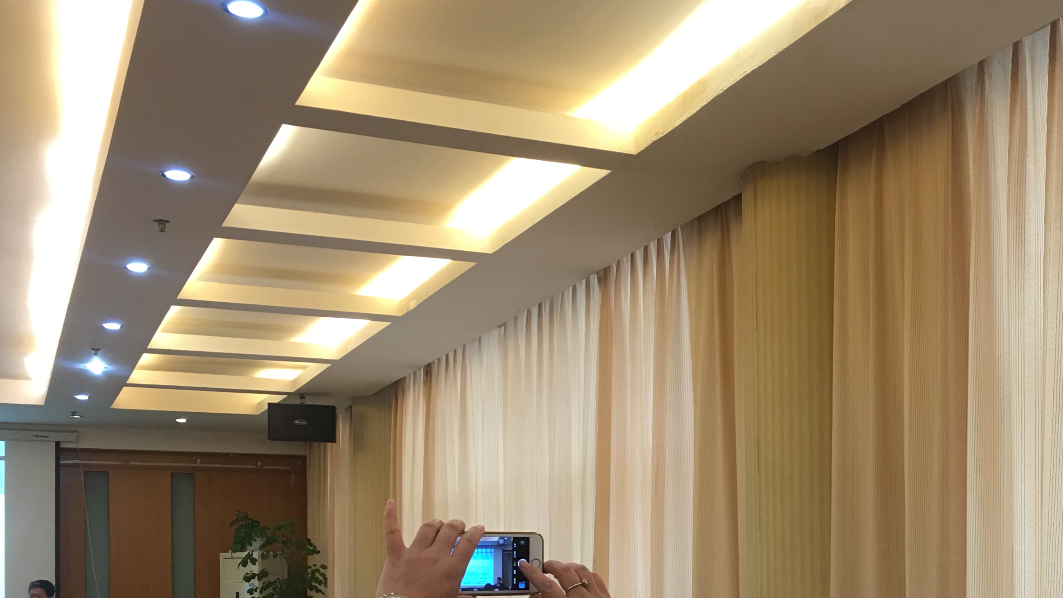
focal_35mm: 49
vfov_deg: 23.5
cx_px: 771
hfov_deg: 41.1
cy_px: 578
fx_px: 1381
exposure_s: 1/17
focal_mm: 4.15
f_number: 2.2
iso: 50
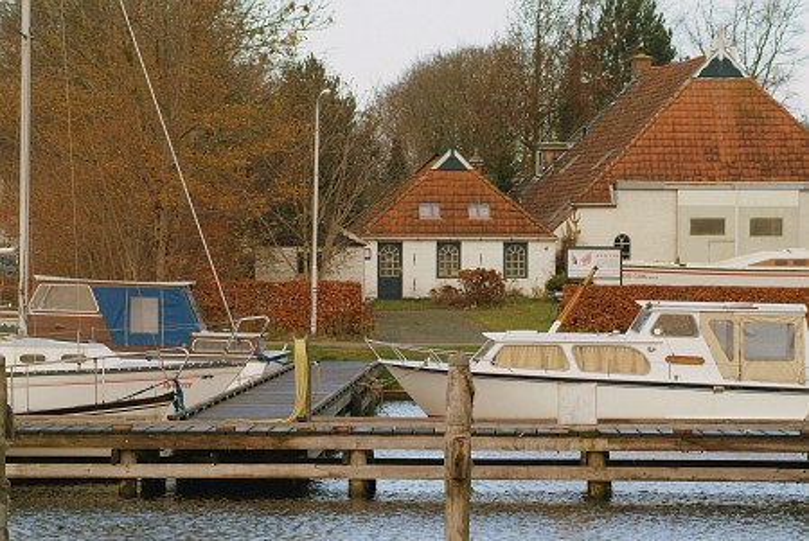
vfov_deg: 9.4
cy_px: 270
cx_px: 404
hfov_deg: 13.9
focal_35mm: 147
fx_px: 3307
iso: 400
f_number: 8
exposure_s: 1/125
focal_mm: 98
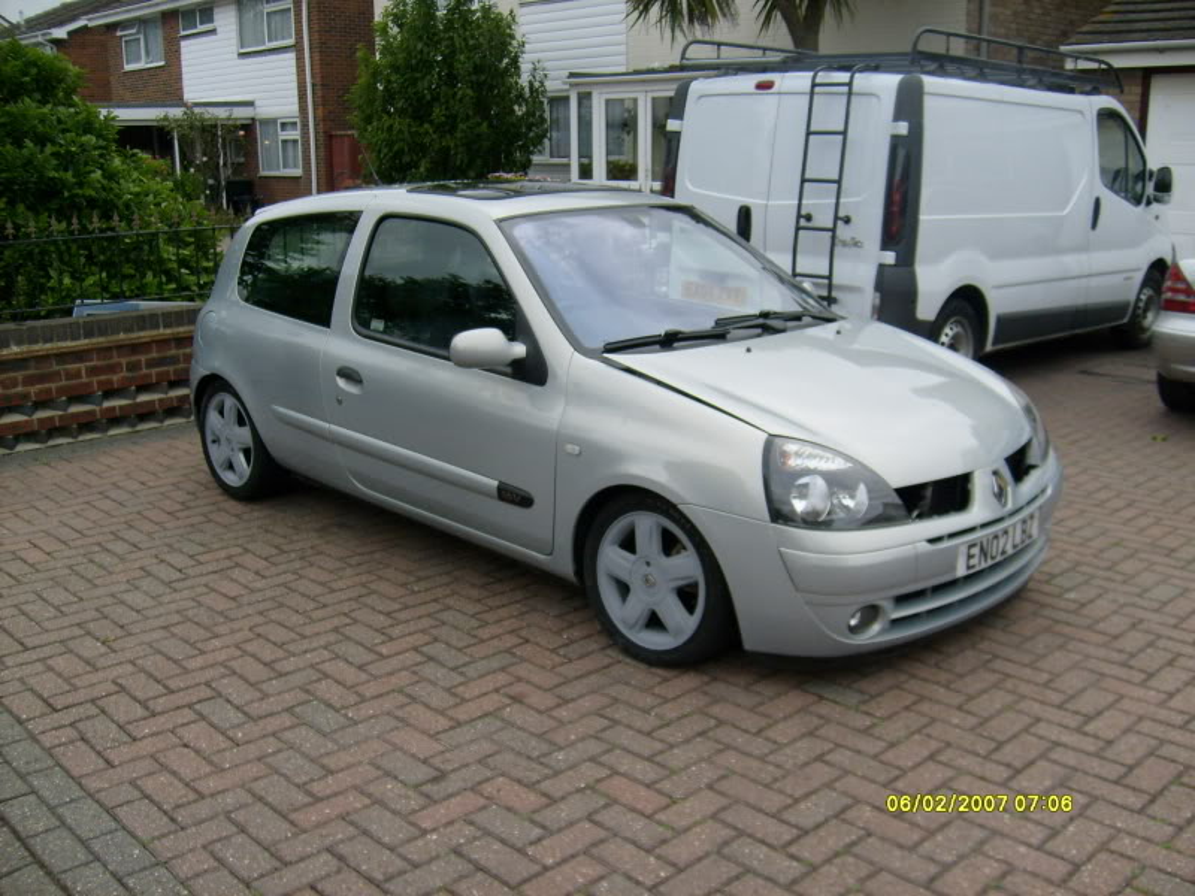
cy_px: 448
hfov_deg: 52.6
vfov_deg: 40.7
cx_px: 598
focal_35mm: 35
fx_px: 1208
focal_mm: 5.8
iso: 80
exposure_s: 1/750
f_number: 2.8
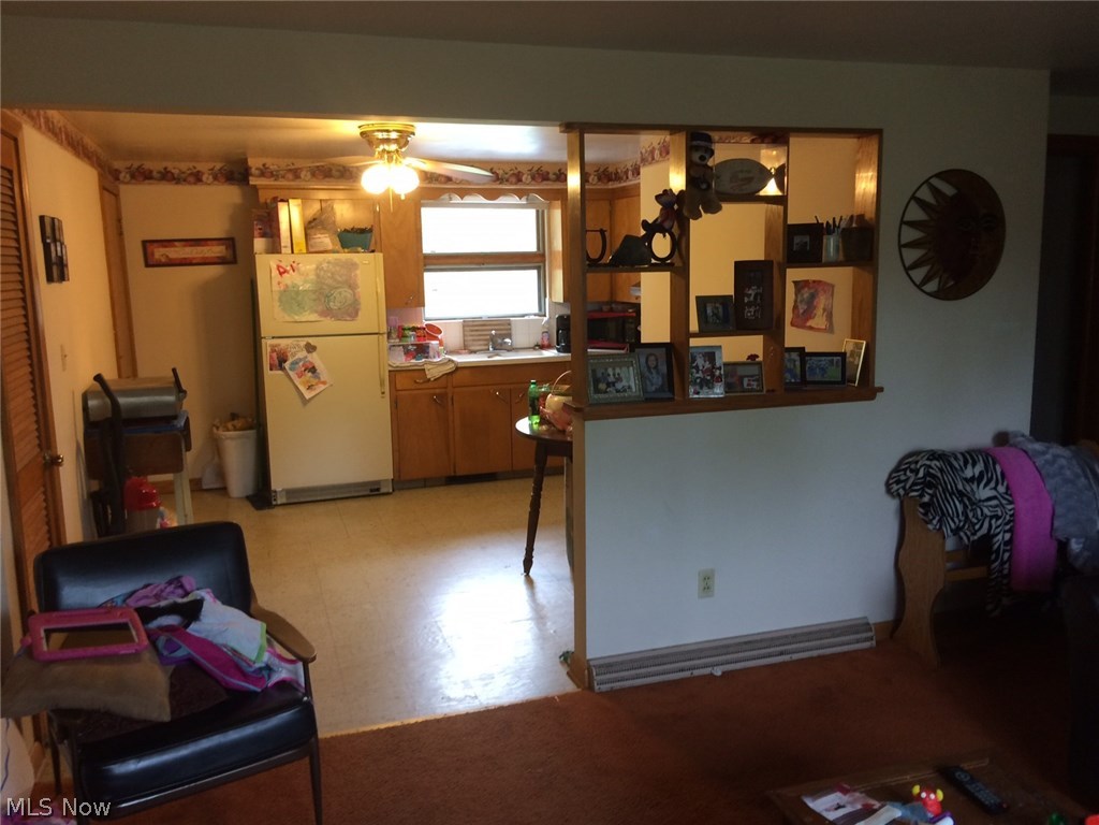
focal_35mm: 29
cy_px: 412
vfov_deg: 48.2
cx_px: 550
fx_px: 921
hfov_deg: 61.7
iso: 80
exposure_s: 1/30
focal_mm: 4.15
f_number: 2.2
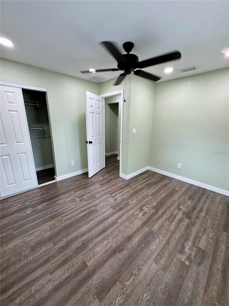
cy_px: 153
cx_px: 114
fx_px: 123
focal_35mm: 14
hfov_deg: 85.7
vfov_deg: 102.1
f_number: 2.2
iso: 160
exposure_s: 1/120
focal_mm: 2.22
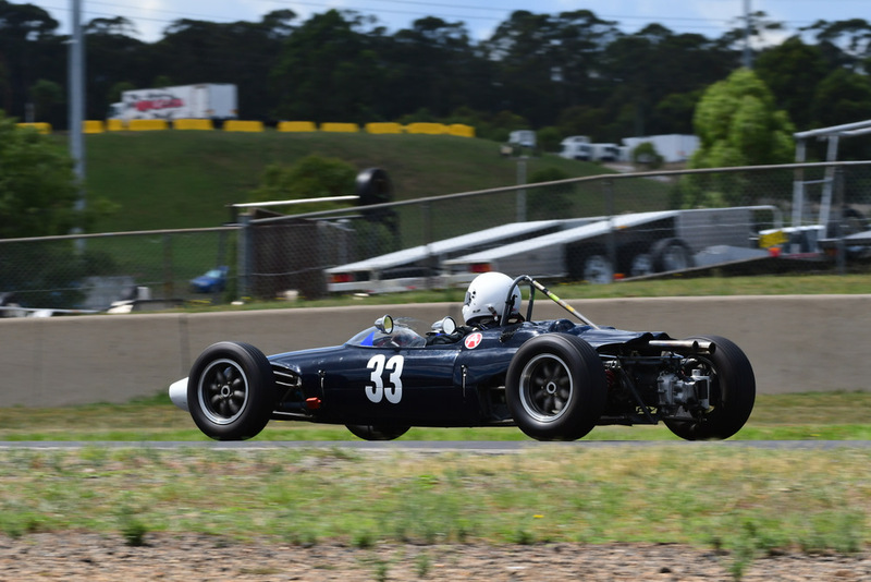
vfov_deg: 4.6
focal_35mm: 300
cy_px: 291
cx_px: 436
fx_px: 7261
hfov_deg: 6.9
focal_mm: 200
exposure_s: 1/640
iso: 400
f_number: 11
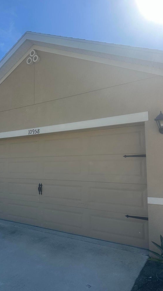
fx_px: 207
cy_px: 145
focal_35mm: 27
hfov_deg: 42.3
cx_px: 54
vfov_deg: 69.9
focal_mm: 6.86
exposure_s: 1/3247
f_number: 1.78
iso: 80
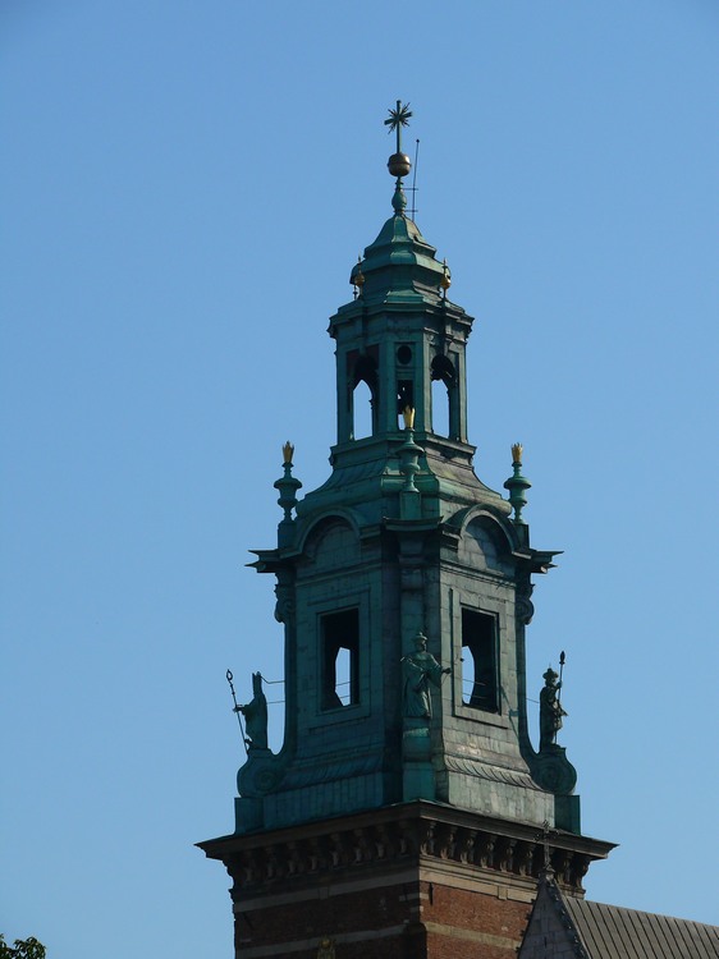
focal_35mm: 169
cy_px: 480
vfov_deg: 11.7
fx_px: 4683
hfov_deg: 8.8
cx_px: 360
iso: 100
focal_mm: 35.8
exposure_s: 1/250
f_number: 5.6
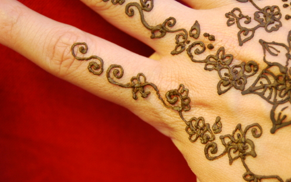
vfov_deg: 19.1
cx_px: 177
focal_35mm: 68
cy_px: 119
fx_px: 539
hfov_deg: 30.1
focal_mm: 26
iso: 400
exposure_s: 1/50
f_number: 4
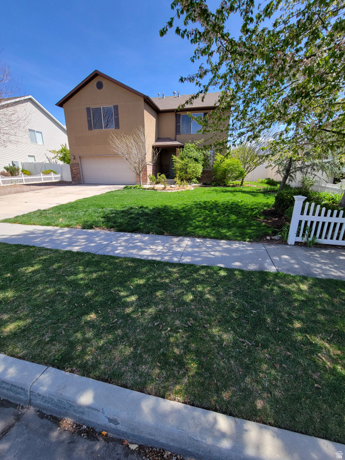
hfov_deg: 89.9
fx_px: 173
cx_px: 172
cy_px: 230
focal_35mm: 13
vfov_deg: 106.2
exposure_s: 1/692
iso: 50
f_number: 2.2
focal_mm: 2.2
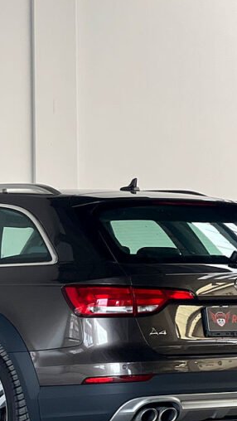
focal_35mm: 132
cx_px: 27
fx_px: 1474
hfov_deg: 9.2
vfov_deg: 16.3
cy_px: 230
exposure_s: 1/121
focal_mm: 9
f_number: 2.8
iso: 125
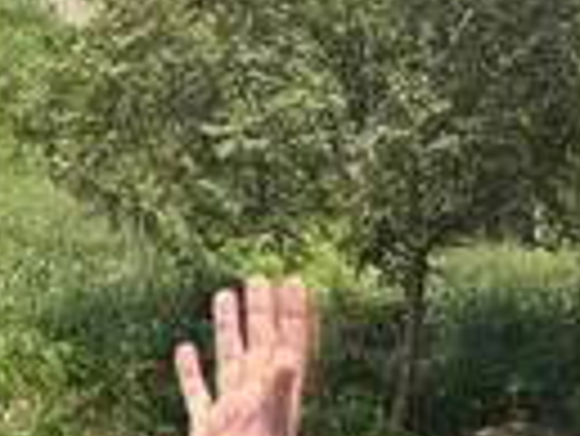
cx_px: 769
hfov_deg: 14.7
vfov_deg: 10.5
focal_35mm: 128
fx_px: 2147
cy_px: 926
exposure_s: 1/587
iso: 25
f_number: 1.9
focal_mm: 2.69
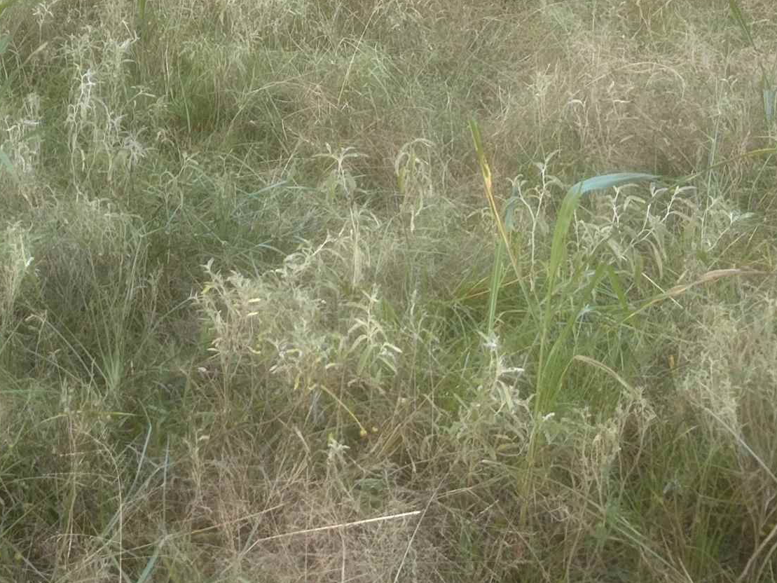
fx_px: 1616
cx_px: -43
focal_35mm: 72
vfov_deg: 19.2
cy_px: -138
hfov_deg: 25.4
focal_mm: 5.7
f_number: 1.5
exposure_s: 1/121
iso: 64
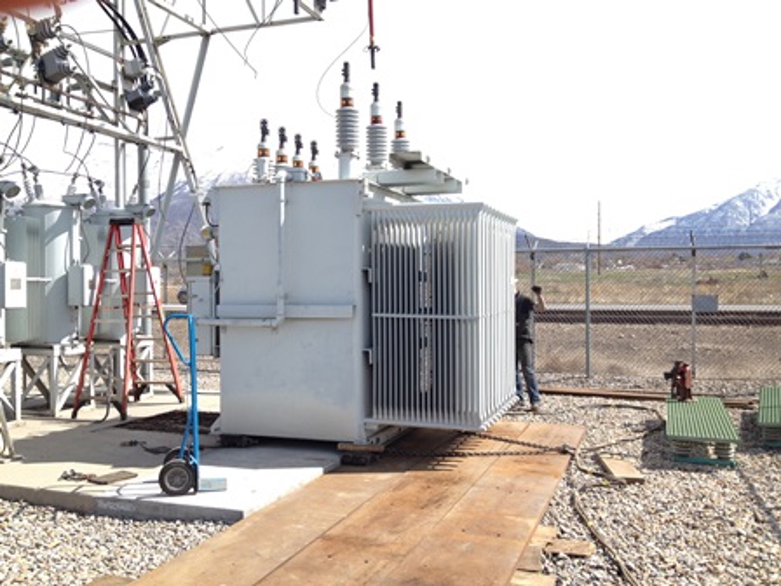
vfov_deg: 40.7
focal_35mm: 35
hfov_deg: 52.6
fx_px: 790
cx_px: 390
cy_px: 293
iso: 50
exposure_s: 1/986
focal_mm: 4.28
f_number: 2.4
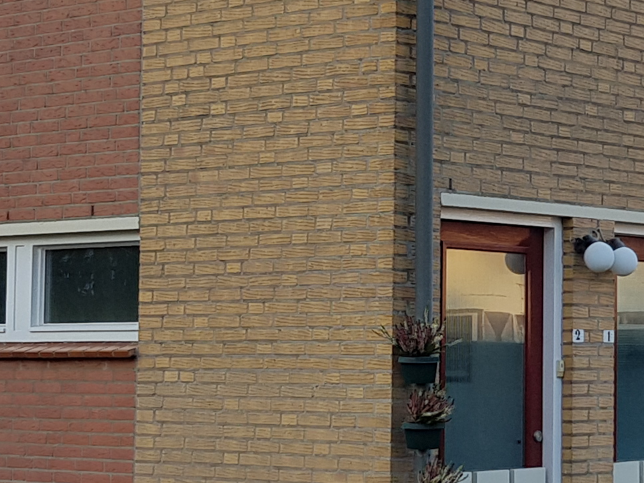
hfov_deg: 18.0
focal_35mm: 108
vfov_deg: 13.7
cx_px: 542
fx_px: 2009
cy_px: 185
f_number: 1.7
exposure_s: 1/459
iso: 40
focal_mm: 4.2
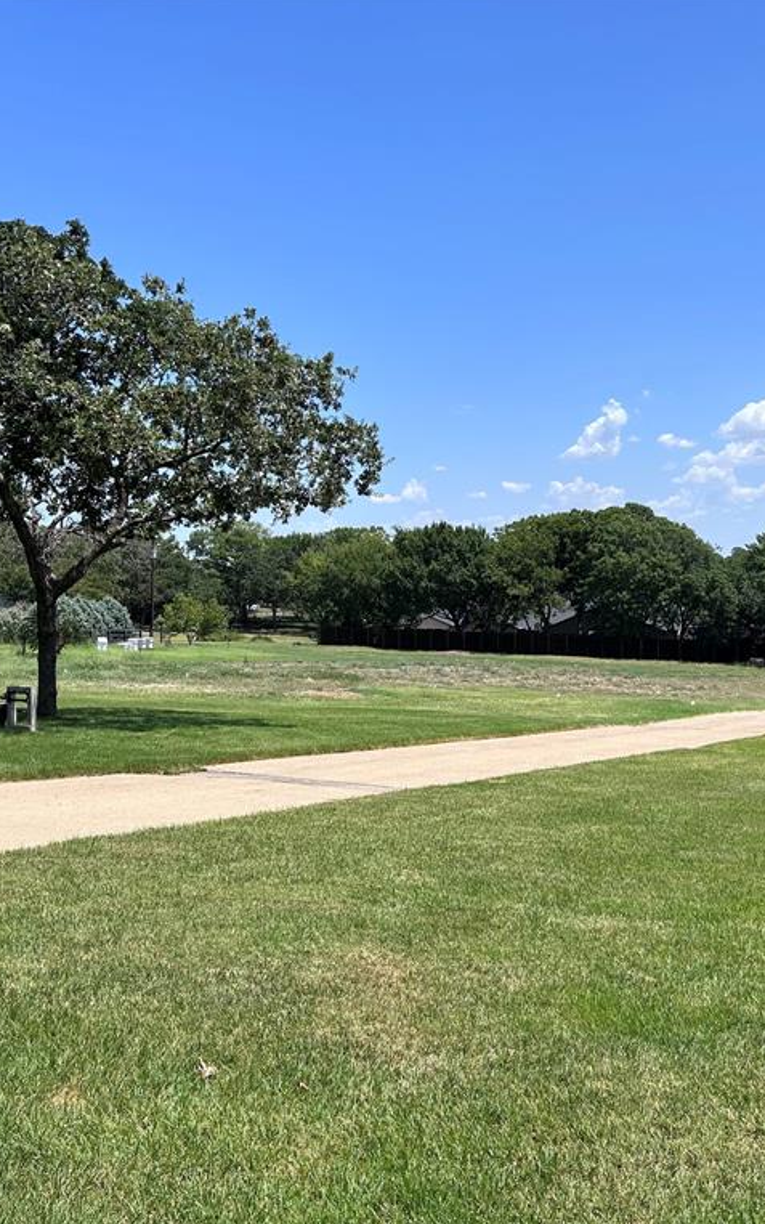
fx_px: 1234
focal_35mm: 37
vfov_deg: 52.7
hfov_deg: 34.4
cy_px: 610
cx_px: 359
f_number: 1.5
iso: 50
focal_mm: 5.7
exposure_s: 1/4274
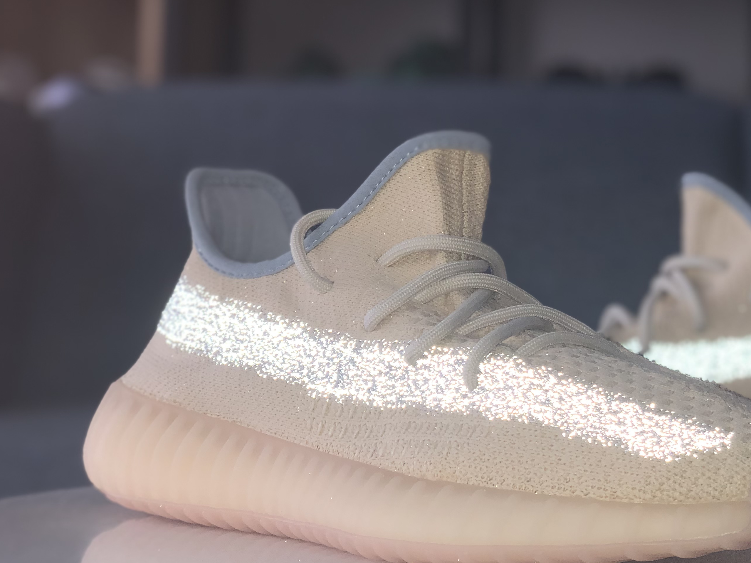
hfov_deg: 23.6
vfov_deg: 17.9
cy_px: 159
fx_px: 1779
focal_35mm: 82
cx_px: 577
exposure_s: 1/88
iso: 16
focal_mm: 6
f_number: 2.4
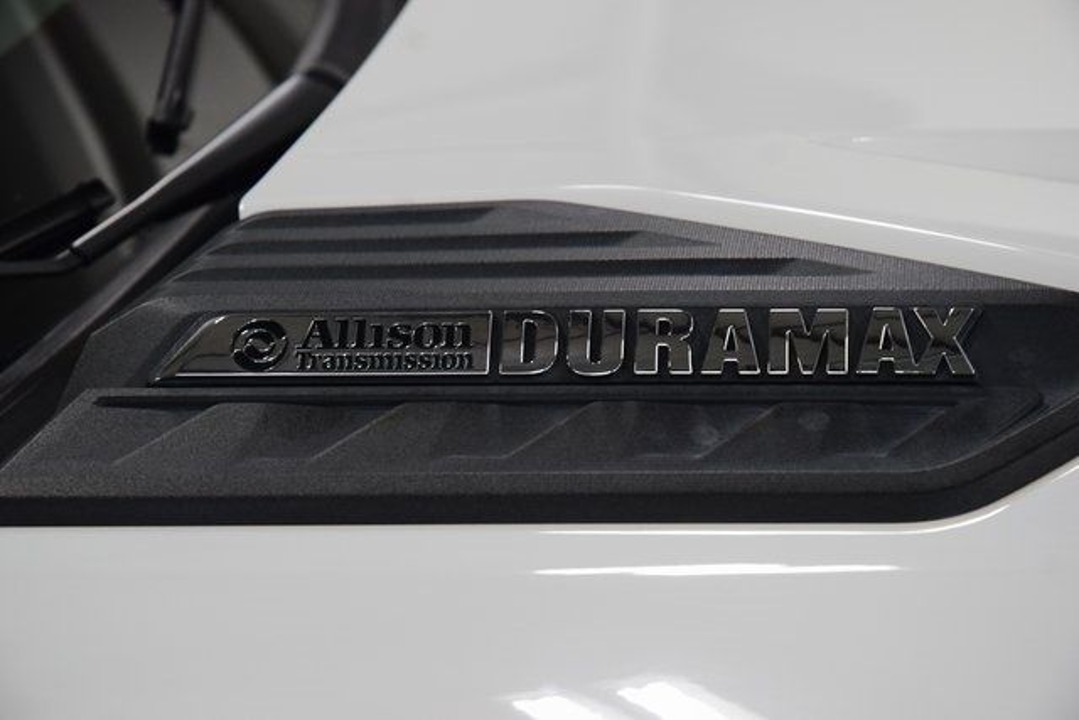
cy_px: 360
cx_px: 540
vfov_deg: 13.0
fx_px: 3148
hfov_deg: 19.5
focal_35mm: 105
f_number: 7.1
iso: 1600
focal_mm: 70
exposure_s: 1/125
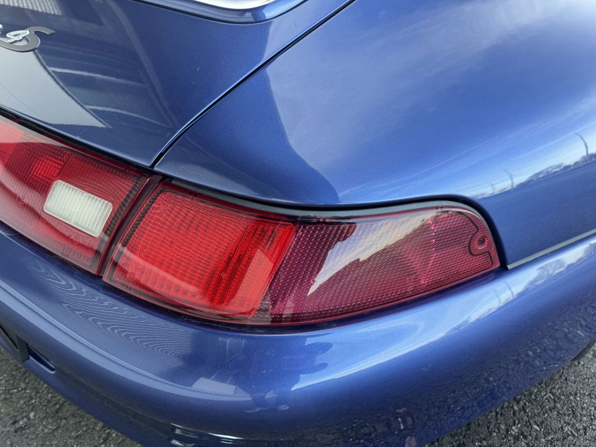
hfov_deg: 71.6
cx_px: 298
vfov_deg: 56.8
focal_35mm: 24
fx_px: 413
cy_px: 224
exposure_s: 1/121
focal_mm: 6.76
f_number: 1.78
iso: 64
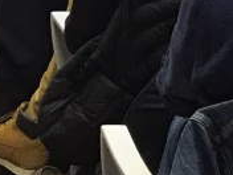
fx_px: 1097
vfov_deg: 8.5
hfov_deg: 10.5
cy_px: -215
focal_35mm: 163
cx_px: 553
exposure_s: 1/33
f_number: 1.8
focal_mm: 3.99
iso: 32
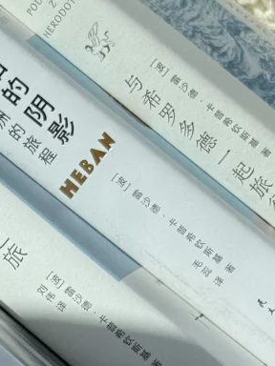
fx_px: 1907
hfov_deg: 8.1
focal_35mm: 180
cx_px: -75
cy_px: 398
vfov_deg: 10.8
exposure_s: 1/4878
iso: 64
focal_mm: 6.76
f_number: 1.78
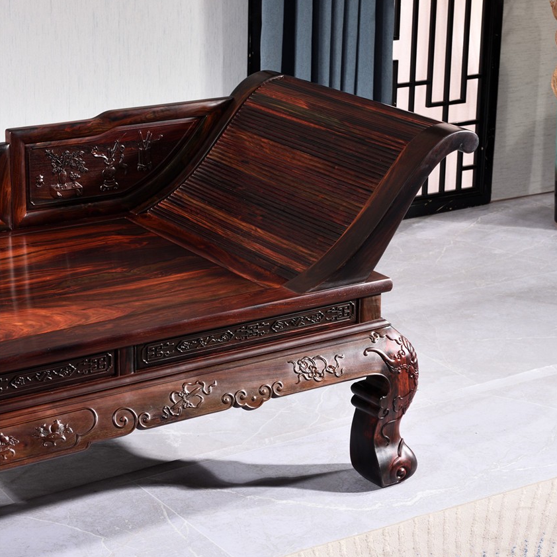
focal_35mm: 90
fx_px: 1638
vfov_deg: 19.3
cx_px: 279
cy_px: 233
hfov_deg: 19.3
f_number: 11
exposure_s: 1/100
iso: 100
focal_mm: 70
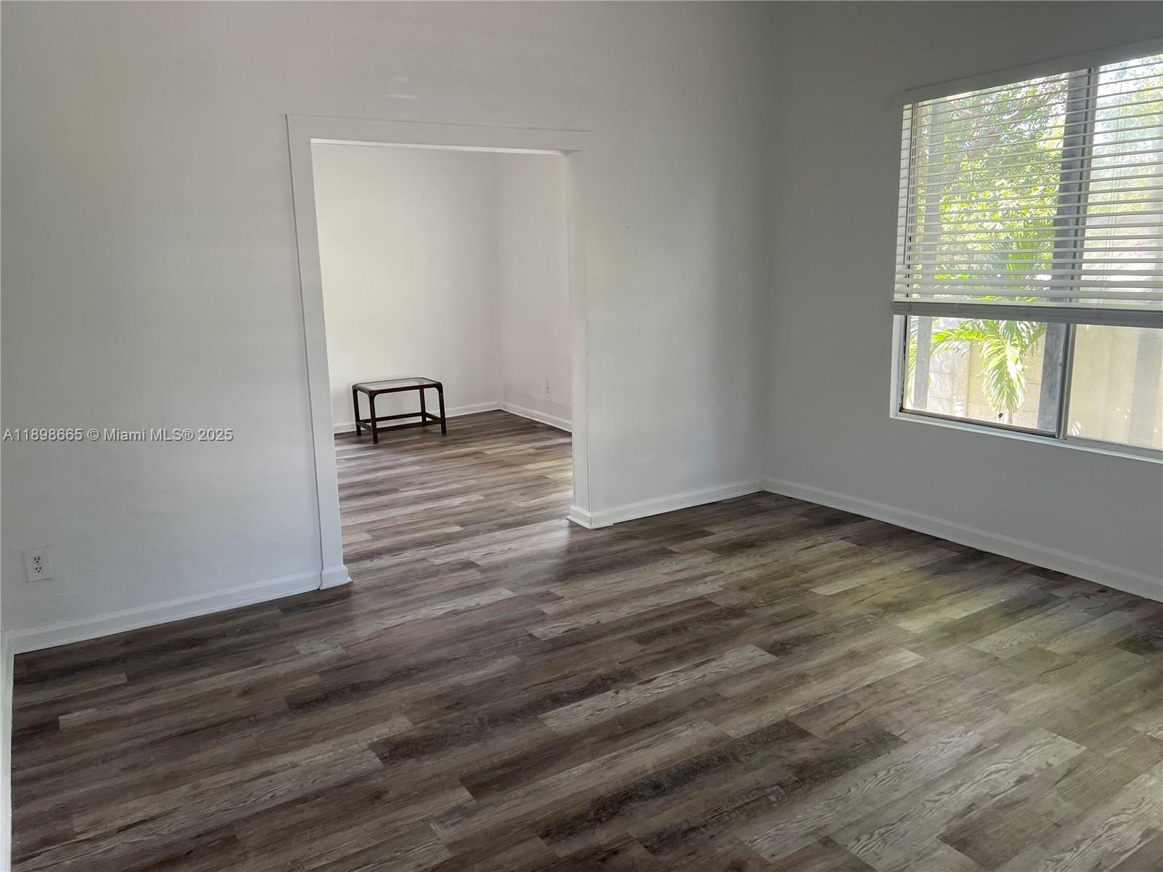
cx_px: 582
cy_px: 436
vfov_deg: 53.1
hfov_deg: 67.3
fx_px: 874
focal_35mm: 26
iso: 125
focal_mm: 5.7
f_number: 1.5
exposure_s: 1/121
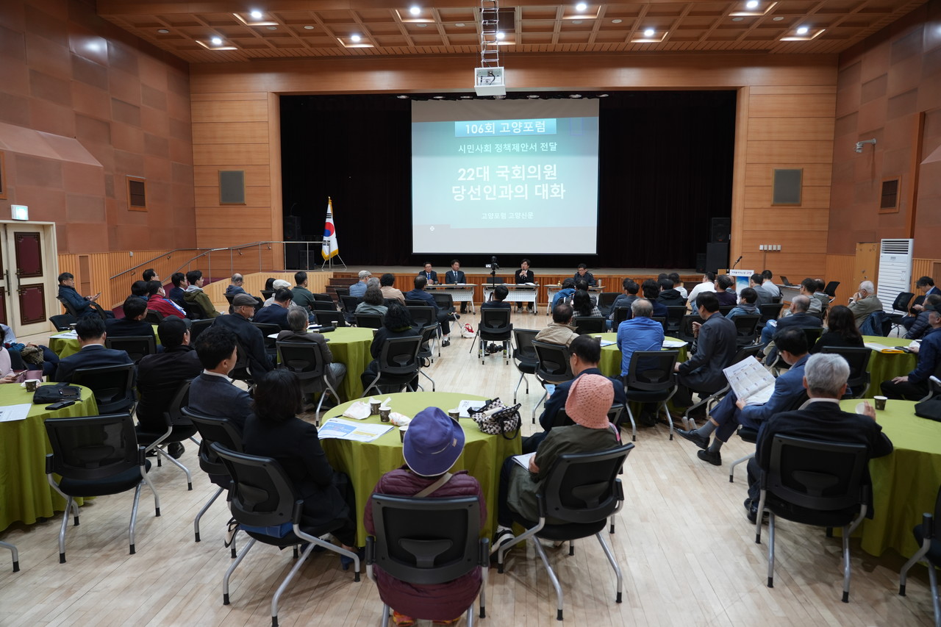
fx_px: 627
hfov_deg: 73.8
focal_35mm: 24
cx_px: 470
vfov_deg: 53.1
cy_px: 314
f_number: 4
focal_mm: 24
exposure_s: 1/30
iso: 640
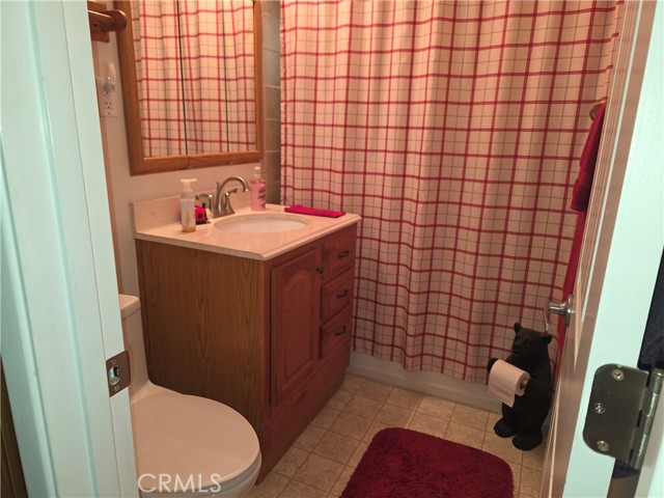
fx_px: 441
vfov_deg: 58.9
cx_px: 332
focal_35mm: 23
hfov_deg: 73.9
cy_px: 249
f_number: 1.7
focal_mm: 6.3
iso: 80
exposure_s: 1/60
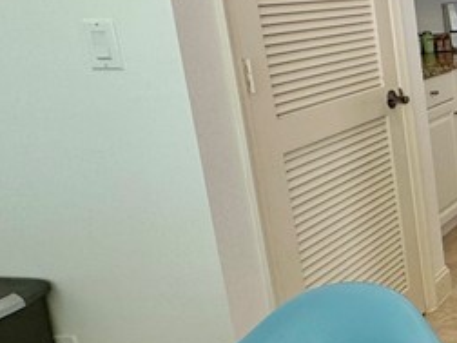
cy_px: 149
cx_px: 838
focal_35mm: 57
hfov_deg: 21.2
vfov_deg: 25.6
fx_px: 753
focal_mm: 2.22
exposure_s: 1/120
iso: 64
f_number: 2.2
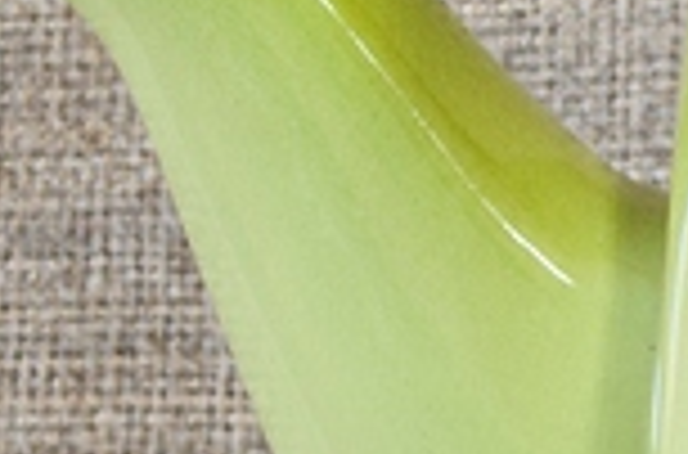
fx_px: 6878
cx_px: 1345
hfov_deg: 5.6
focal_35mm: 361
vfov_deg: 3.8
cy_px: 249
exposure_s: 1/1.67
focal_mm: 46
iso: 200
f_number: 8
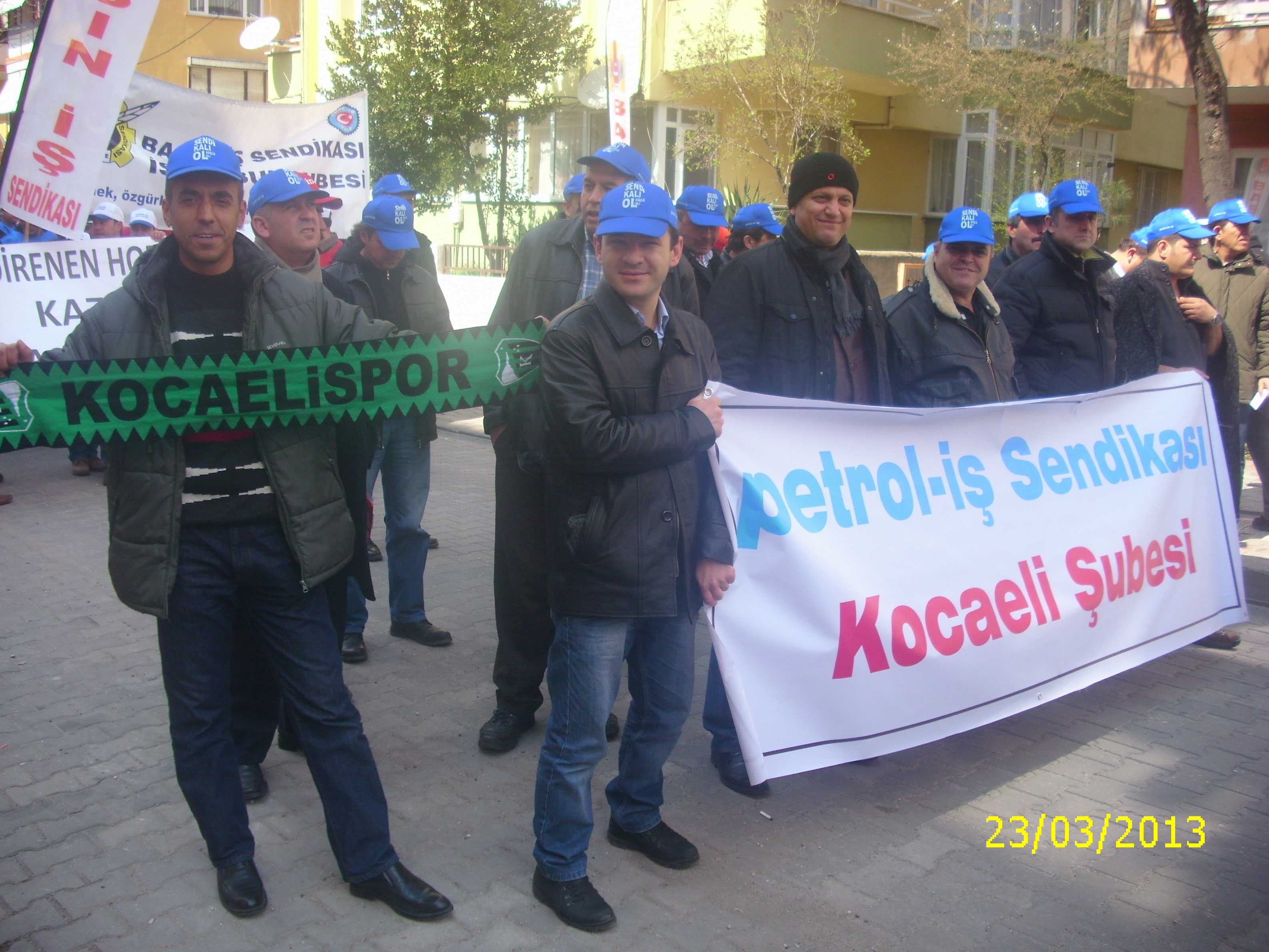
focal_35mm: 38
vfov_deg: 37.7
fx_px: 1393
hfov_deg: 49.0
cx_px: 633
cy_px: 464
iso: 50
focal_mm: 6.2
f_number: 2.8
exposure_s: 1/438
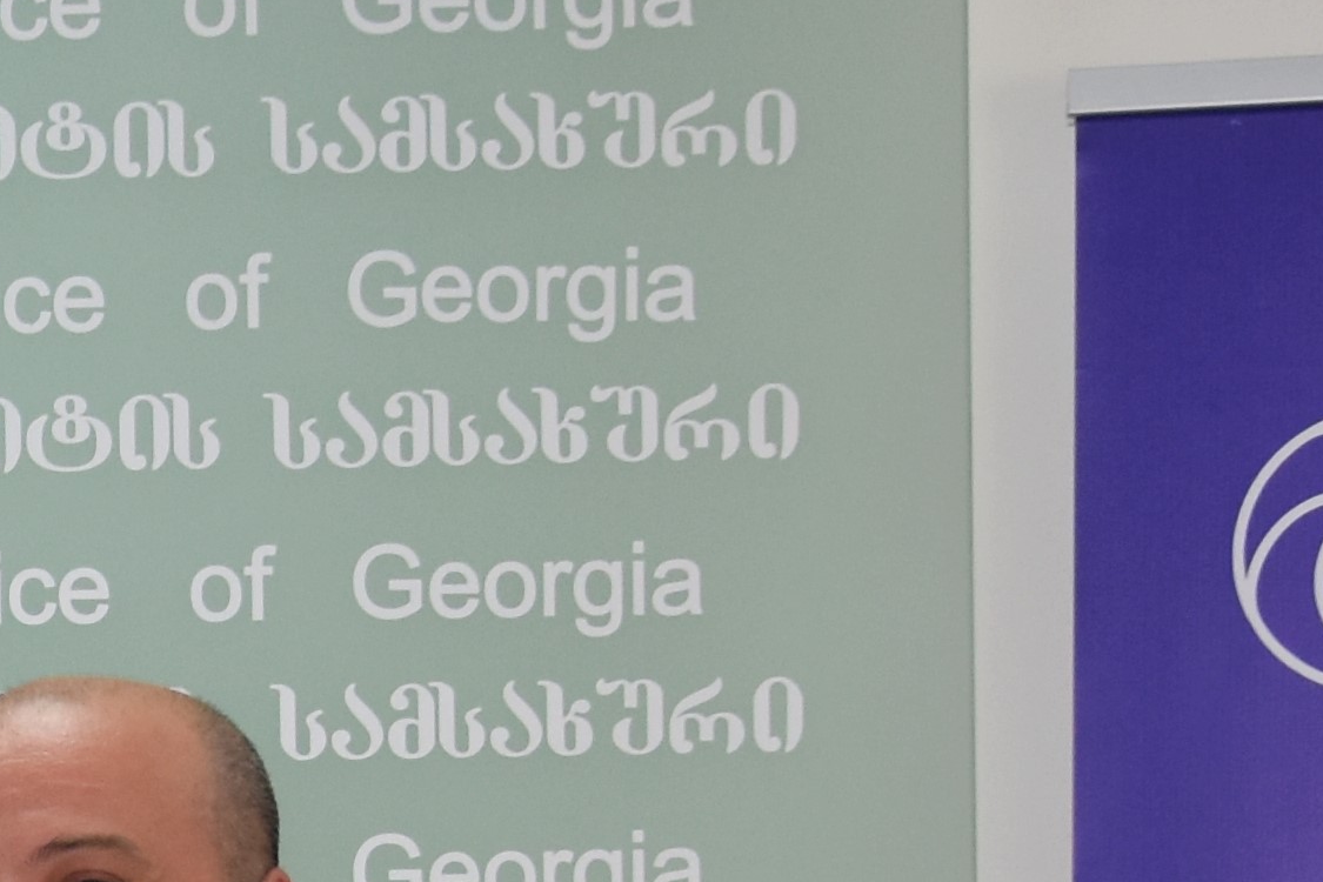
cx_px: -593
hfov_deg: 8.4
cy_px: 1456
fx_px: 8819
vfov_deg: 5.7
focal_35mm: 240
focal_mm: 30
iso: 400
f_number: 4.2
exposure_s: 1/60
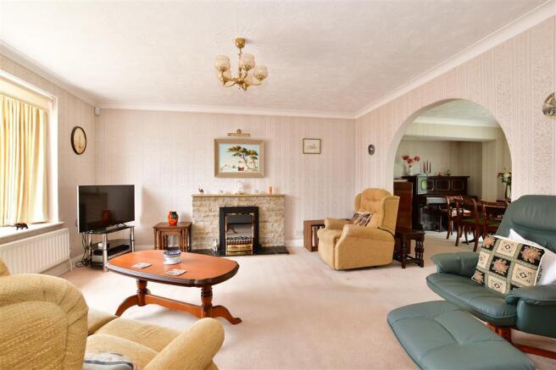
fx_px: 232
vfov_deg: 77.3
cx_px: 278
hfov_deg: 100.4
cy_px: 185
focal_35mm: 15
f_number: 8
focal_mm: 10
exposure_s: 1/5
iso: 200
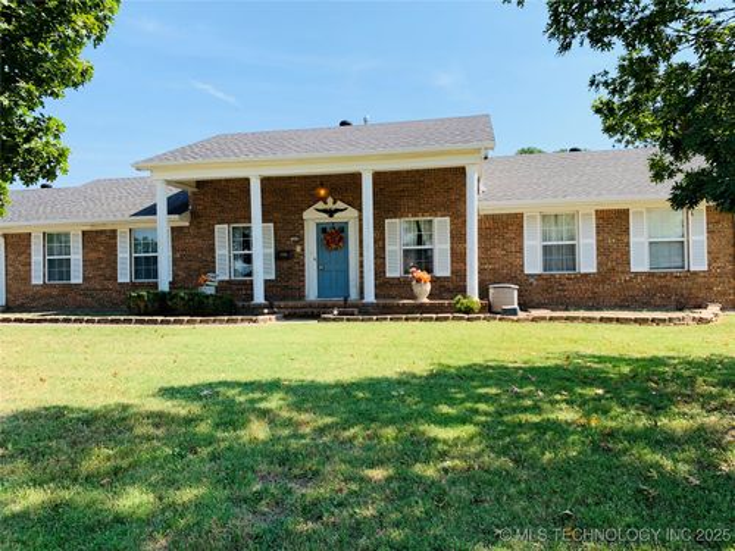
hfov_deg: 67.3
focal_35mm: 26
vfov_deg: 53.1
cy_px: 276
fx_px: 552
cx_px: 368
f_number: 1.8
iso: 25
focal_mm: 4.25
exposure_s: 1/1176
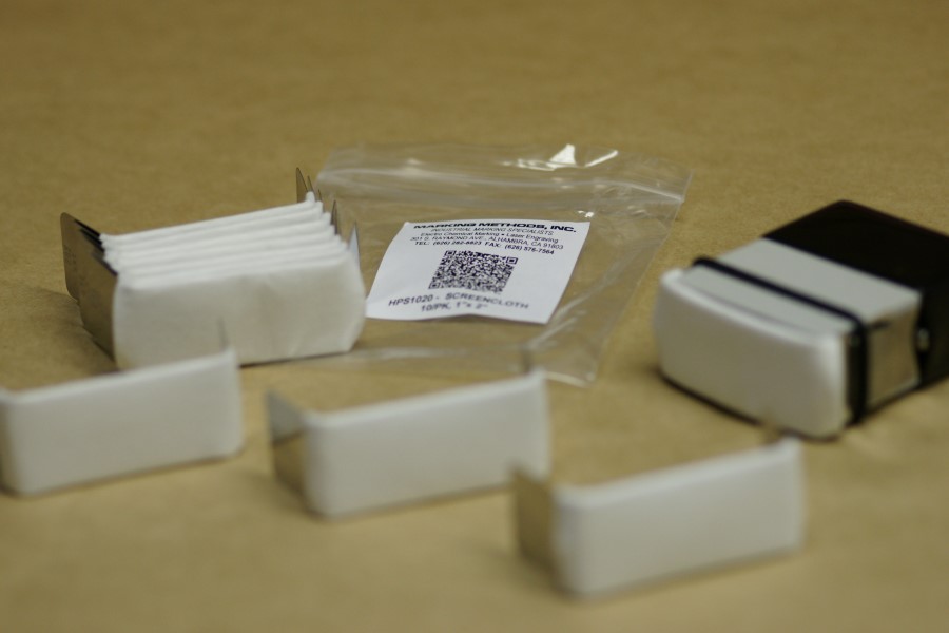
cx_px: 474
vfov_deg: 9.1
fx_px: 3954
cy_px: 316
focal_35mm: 150
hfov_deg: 13.7
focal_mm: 100
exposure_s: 1/160
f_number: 2.8
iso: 400
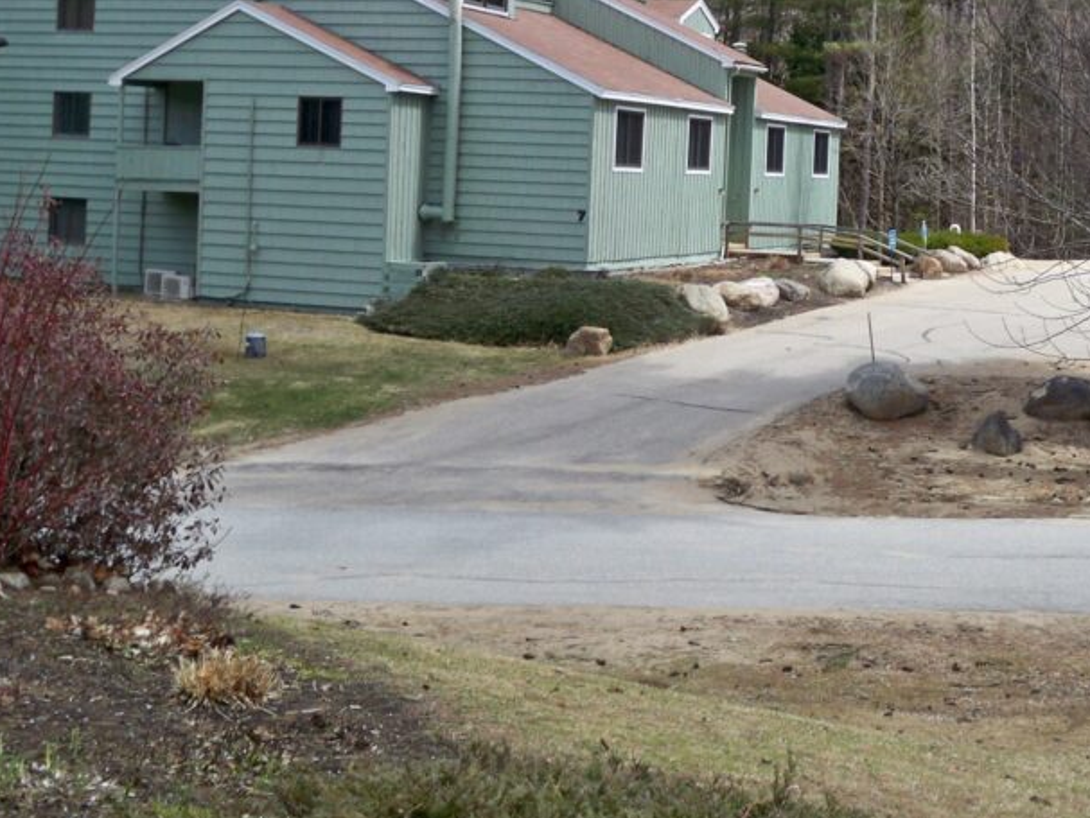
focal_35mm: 59
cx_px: 813
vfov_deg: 24.4
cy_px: 142
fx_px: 1859
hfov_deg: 32.1
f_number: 8.7
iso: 80
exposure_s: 1/125
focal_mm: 6.3
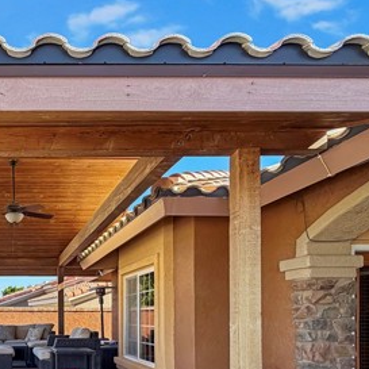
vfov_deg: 52.3
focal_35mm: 29
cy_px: 292
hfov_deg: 48.9
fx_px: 350
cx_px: 28
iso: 64
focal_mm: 2.22
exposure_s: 1/500
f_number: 2.2
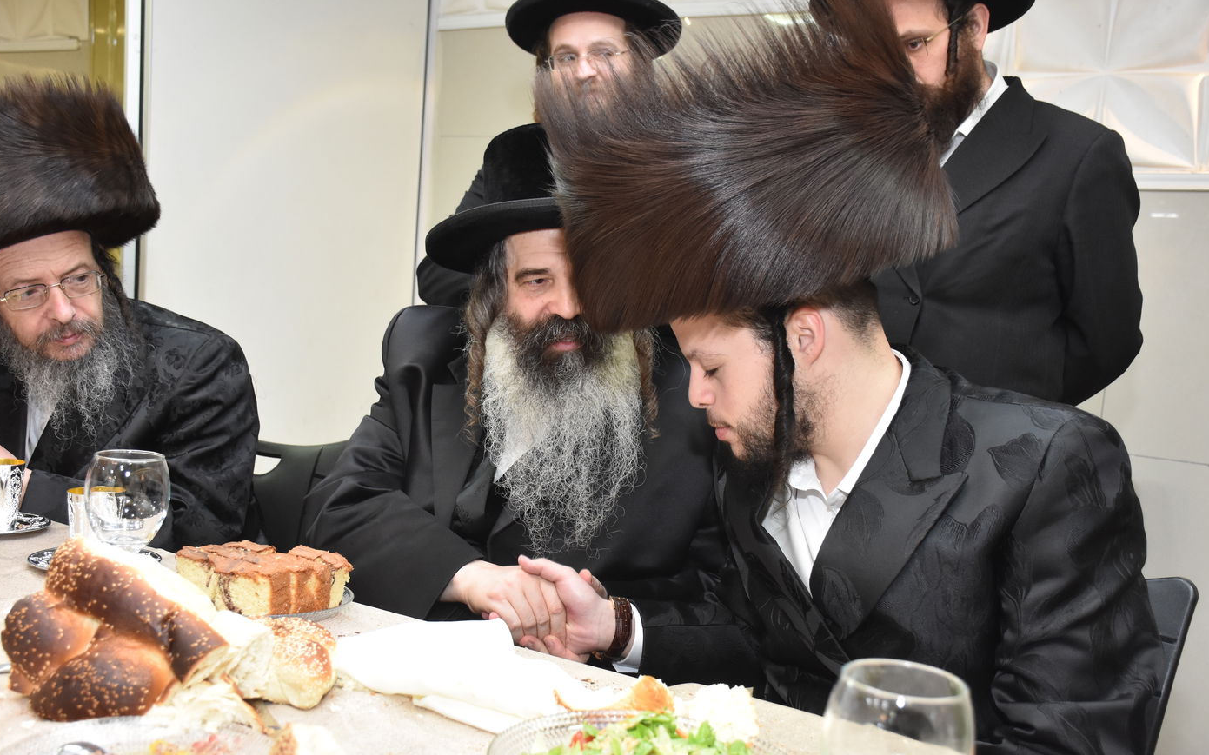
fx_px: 1318
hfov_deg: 49.3
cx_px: 602
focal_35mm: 40
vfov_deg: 32.0
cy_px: 403
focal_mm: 26
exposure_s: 1/100
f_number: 5.6
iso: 1600
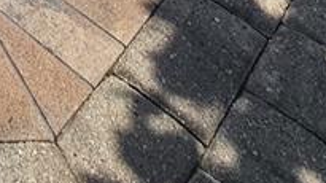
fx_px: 717
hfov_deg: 23.0
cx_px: -87
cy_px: -684
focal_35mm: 83
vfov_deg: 6.8
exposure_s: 1/1761
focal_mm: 2.2
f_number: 2.2
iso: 50
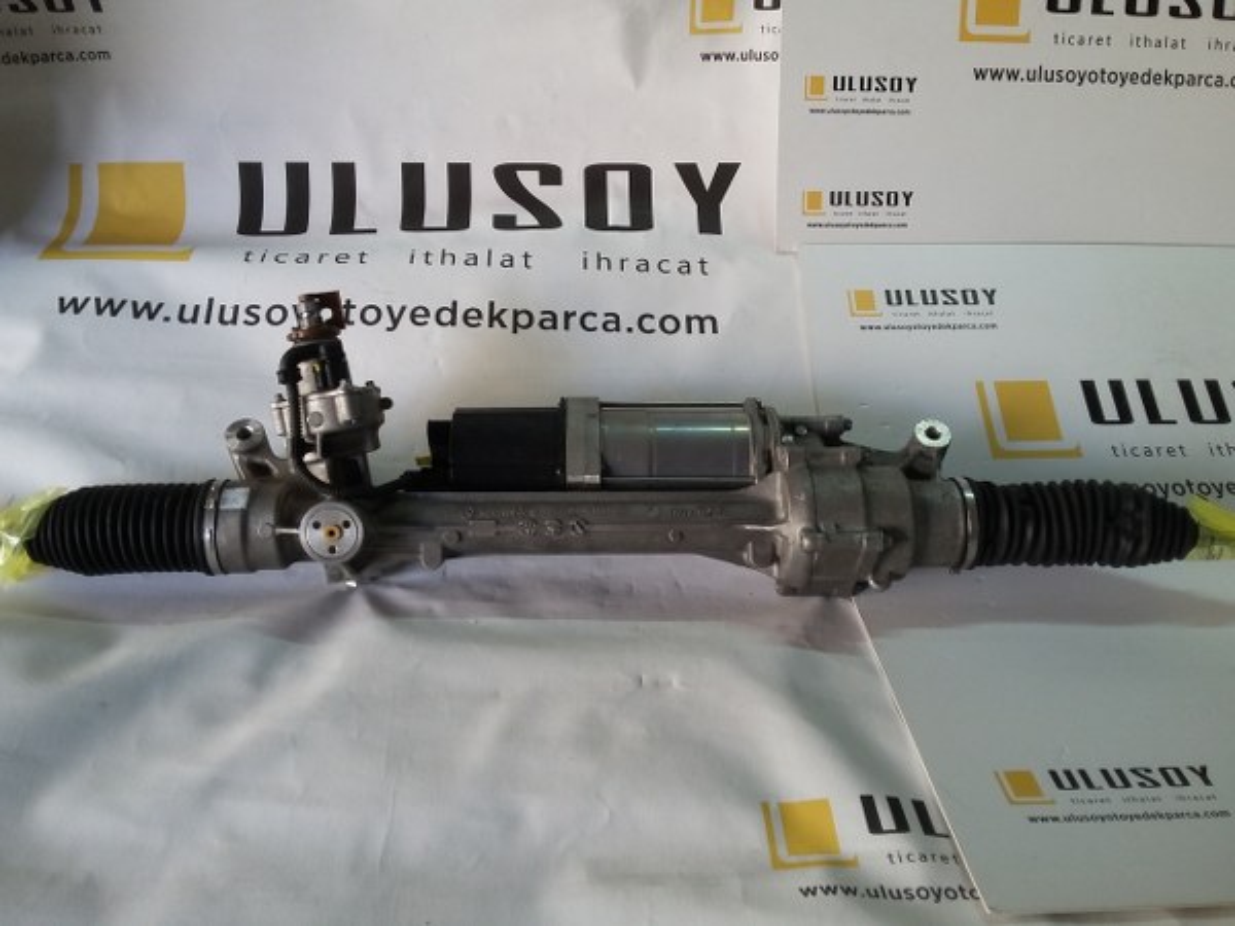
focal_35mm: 31
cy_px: 463
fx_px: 1106
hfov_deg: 58.4
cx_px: 618
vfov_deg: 45.4
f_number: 2.2
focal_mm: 3.3
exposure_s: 1/33
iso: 80
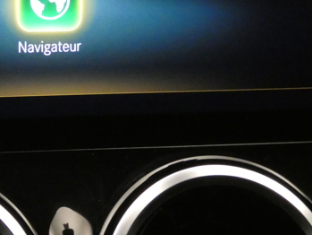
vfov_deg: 13.4
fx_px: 992
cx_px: 47
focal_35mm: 110
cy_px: 24
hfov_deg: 17.7
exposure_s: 1/20
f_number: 3.8
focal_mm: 8.6
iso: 1600
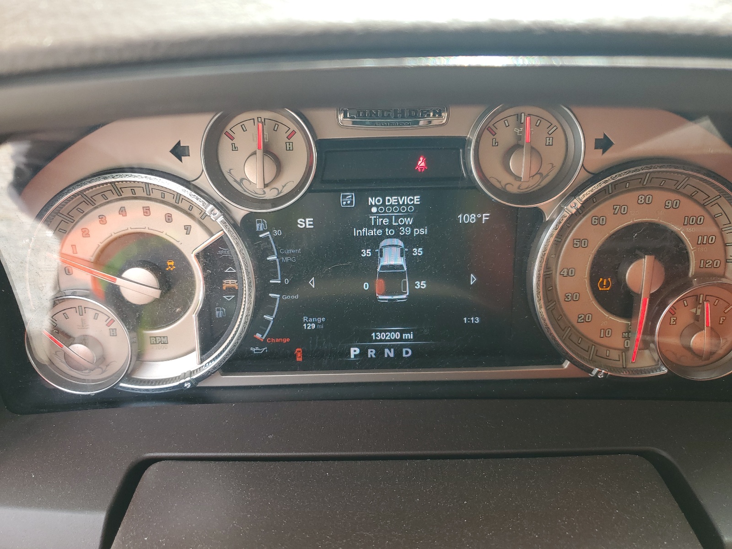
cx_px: 366
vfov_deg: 53.1
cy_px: 274
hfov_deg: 67.3
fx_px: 550
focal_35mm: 26
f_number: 1.5
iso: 50
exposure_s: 1/137
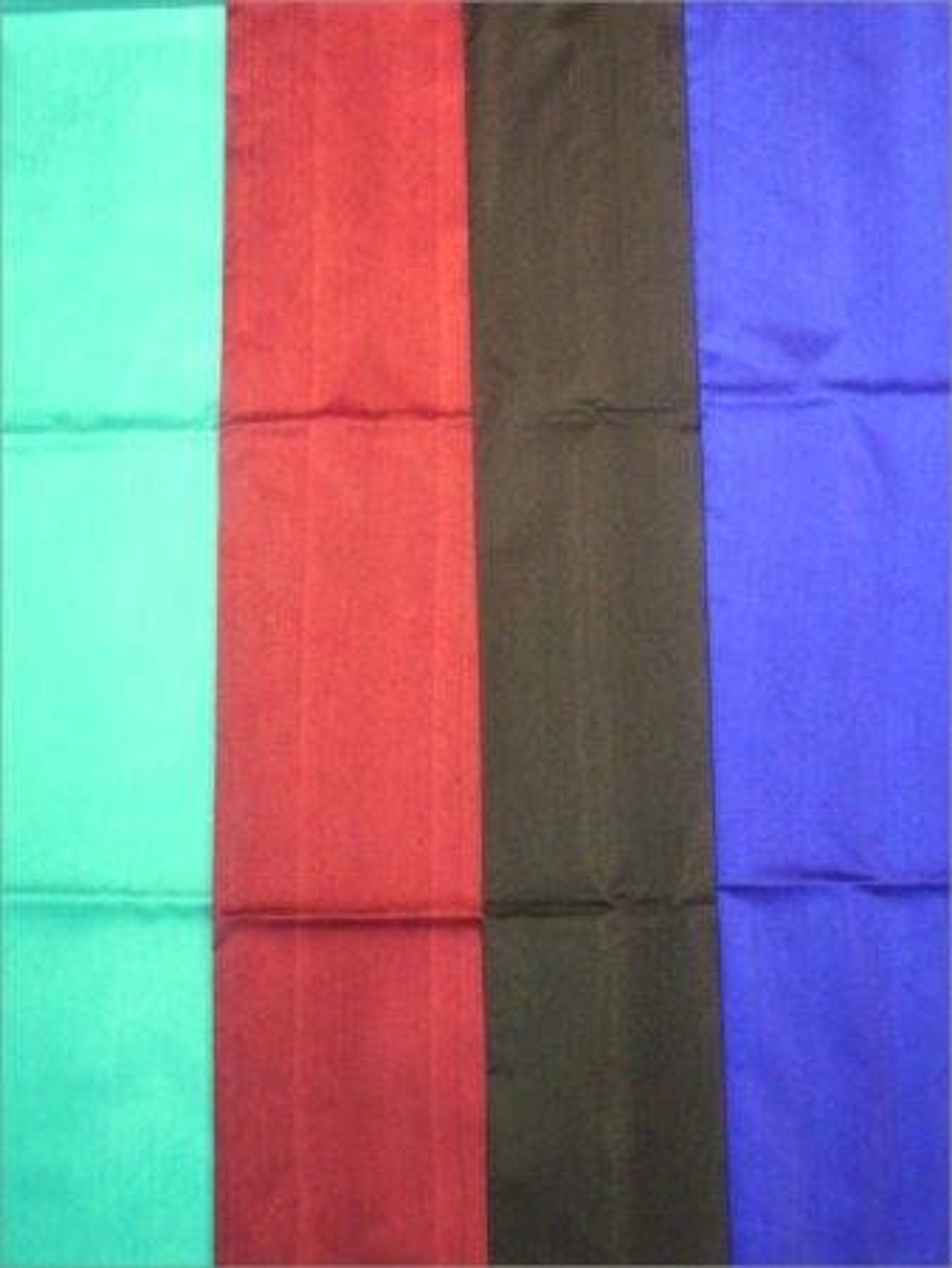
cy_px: 634
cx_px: 476
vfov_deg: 49.0
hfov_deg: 37.8
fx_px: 1392
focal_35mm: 38
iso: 200
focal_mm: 4.99
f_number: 4.5
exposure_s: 1/8.69
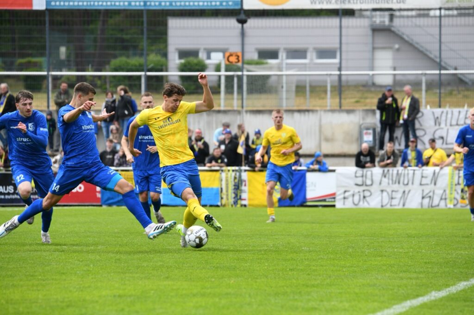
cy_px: 158
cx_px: 237
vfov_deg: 4.7
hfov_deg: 7.1
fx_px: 3817
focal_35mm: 290
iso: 1250
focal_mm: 290
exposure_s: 1/1600
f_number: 8
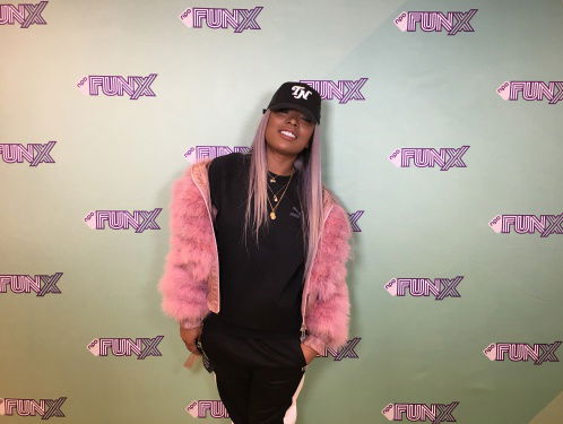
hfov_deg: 61.6
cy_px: 212
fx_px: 472
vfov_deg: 48.3
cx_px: 282
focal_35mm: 29
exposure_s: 1/33
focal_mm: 4.15
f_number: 2.2
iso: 40
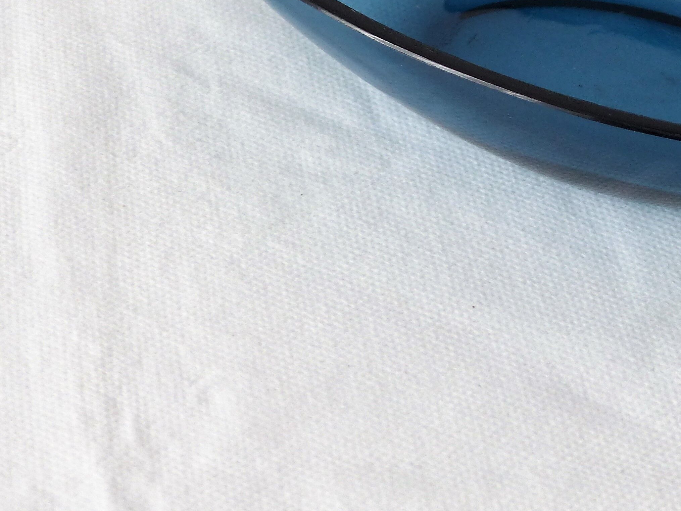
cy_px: 28
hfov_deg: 14.2
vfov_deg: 10.7
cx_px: 612
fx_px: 2715
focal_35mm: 138
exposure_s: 1/60
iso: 200
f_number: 2.8
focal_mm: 11.9
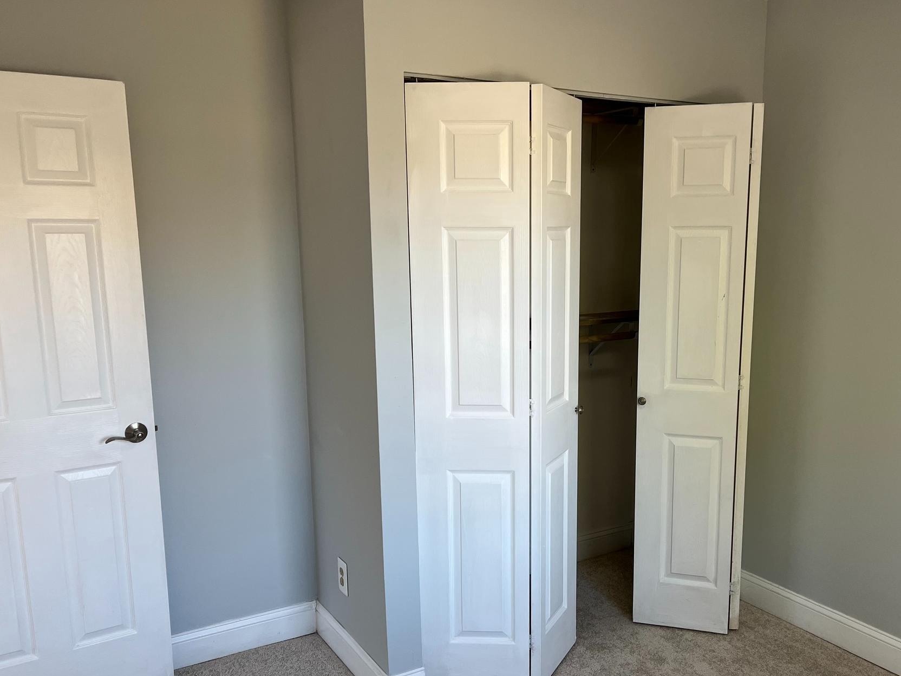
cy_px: 381
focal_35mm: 32
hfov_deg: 56.4
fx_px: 833
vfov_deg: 44.1
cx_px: 537
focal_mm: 5.1
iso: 80
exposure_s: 1/120
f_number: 1.6
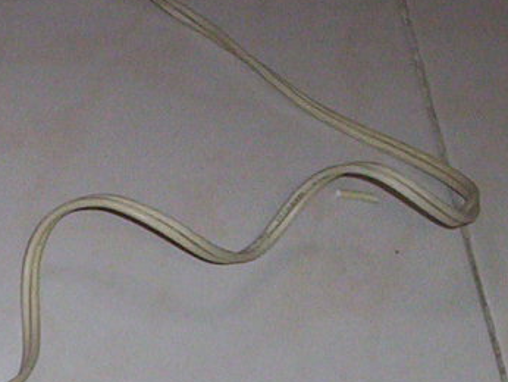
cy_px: 420
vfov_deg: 11.3
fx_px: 1909
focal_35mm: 130
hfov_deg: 14.8
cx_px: -65
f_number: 4.5
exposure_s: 1/60
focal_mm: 4.99
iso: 140
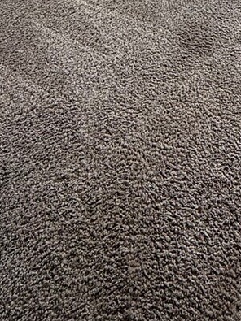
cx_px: 216
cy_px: -170
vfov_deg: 26.3
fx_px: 474
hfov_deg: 27.5
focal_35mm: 51
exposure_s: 1/99
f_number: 2.2
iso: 160
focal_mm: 2.22
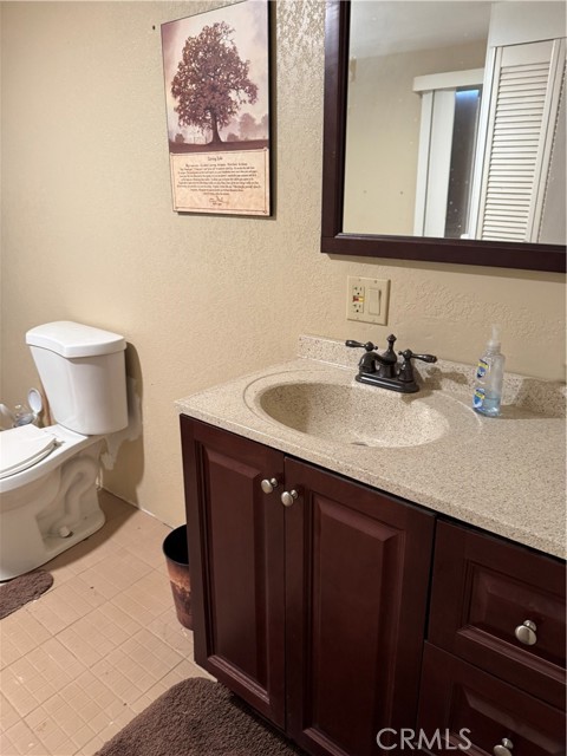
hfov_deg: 56.8
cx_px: 284
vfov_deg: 71.6
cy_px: 378
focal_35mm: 24
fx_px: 524
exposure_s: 1/60
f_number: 1.78
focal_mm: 6.76
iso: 400
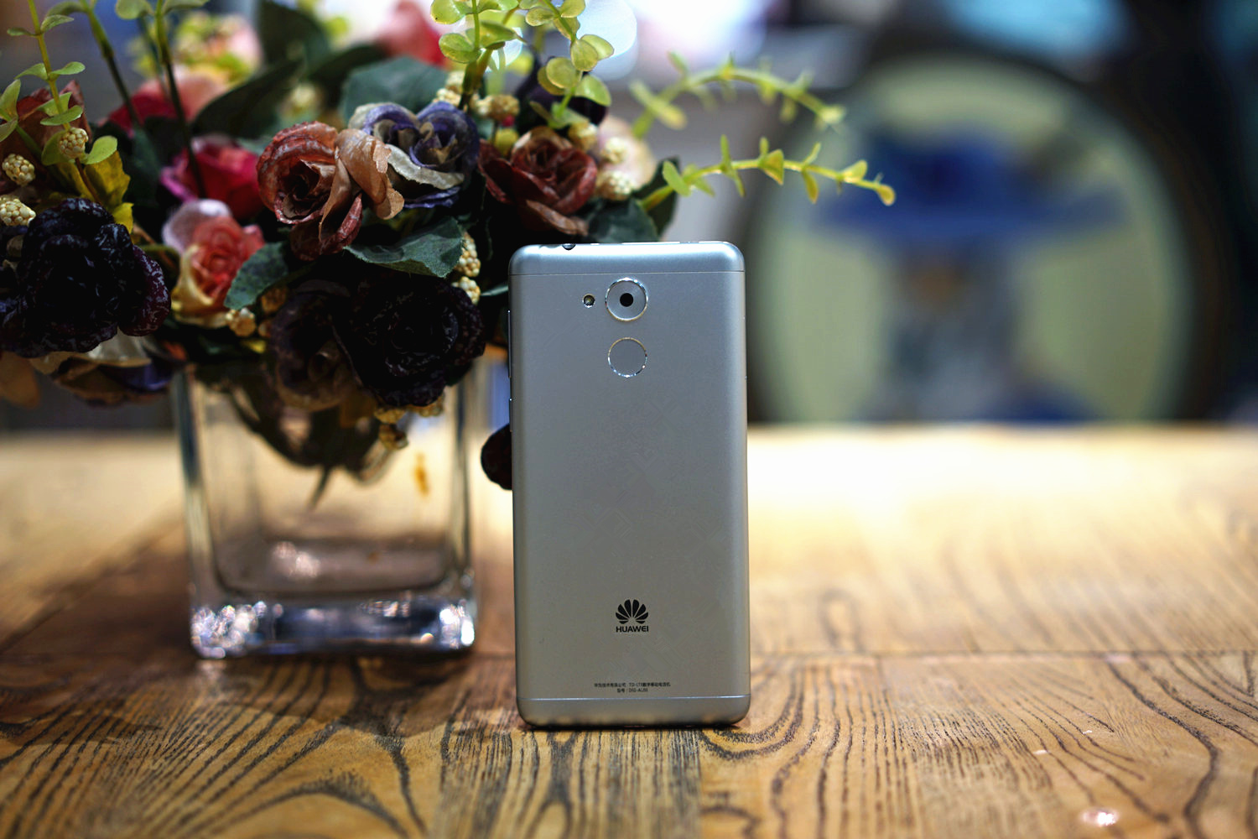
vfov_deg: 24.6
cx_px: 629
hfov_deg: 36.2
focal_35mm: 55
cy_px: 420
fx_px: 1922
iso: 100
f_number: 2
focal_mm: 55
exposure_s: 1/60
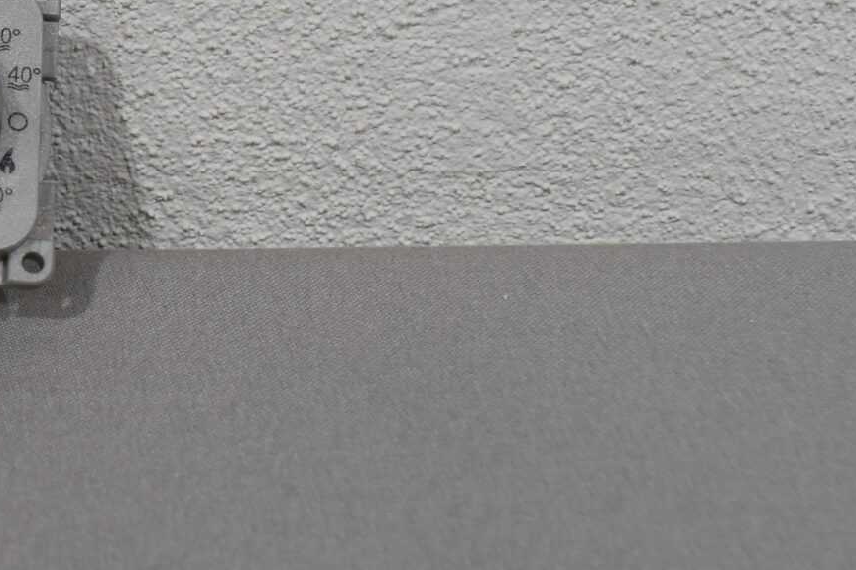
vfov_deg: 15.2
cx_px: -108
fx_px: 2116
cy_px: 78
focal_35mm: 89
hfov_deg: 21.6
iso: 400
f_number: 5.6
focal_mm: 20
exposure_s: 1/125
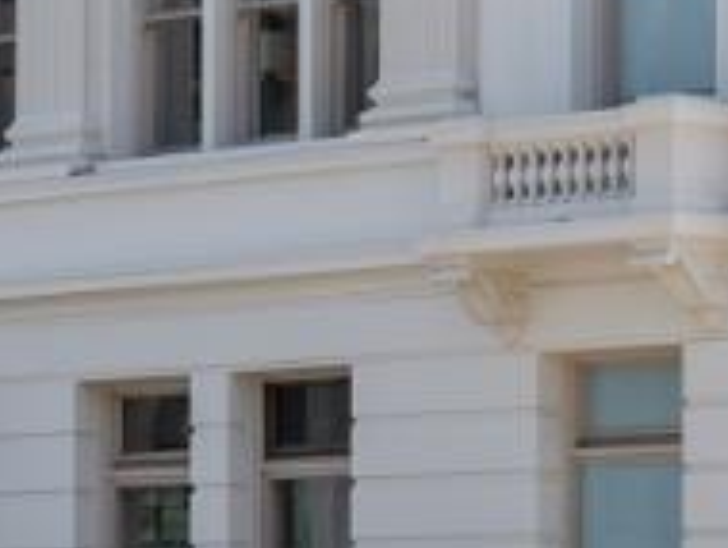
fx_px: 5580
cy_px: 157
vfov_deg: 5.6
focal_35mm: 265
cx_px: 1333
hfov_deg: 7.2
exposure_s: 1/320
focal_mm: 35
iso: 100
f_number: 8
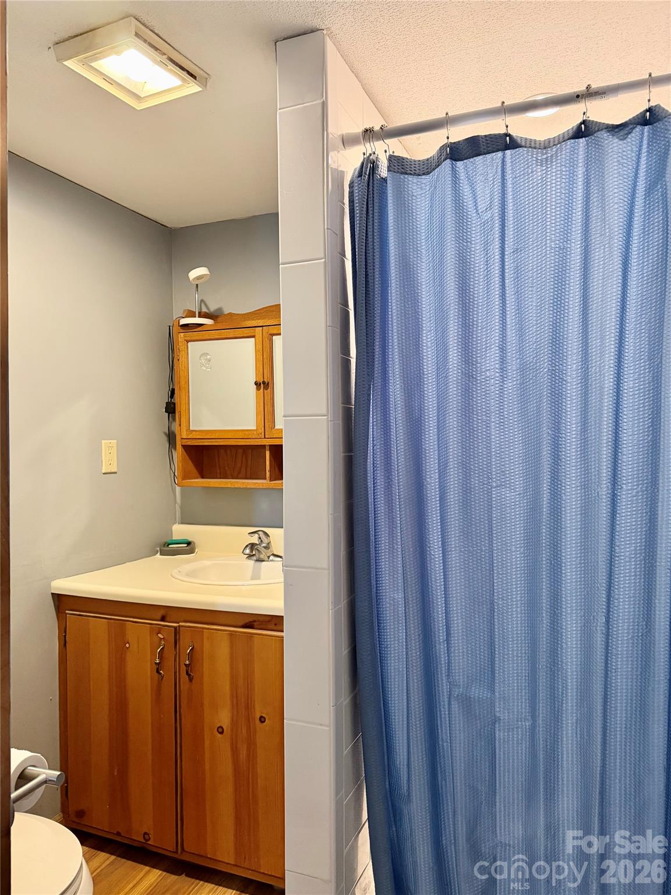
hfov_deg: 56.8
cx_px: 336
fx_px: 620
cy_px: 448
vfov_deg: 71.6
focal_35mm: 24
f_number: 1.78
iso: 500
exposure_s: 1/60
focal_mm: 6.76
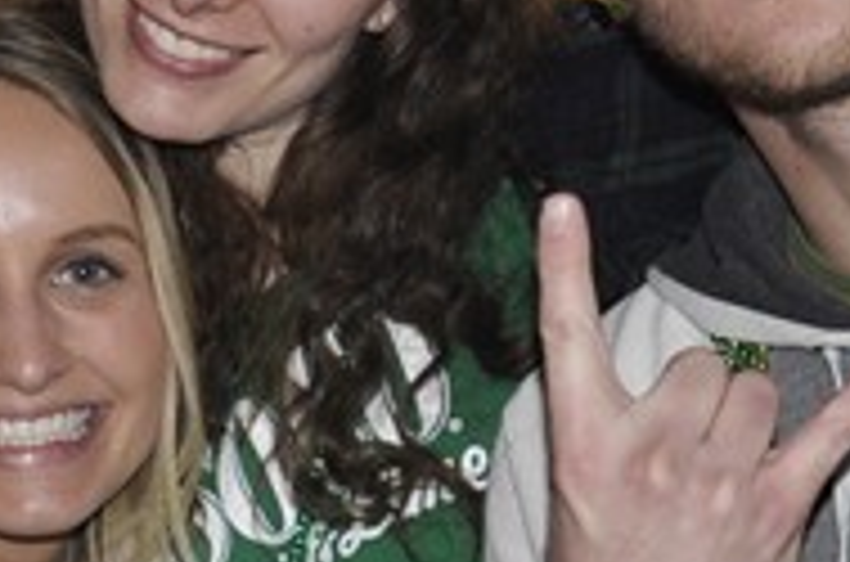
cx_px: 67
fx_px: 3368
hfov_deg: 14.2
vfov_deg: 9.4
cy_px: 616
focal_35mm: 143
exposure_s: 1/60
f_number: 3.5
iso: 400
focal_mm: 18
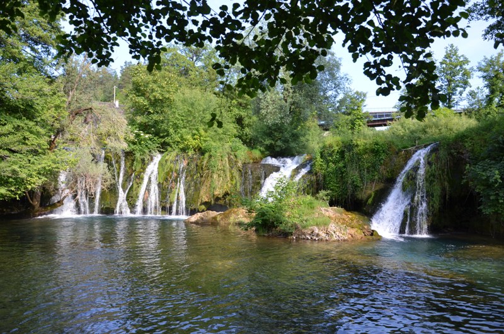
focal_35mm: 32
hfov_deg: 59.6
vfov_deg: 41.5
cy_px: 167
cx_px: 252
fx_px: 440
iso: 200
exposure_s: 1/200
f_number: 7.1
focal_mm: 21
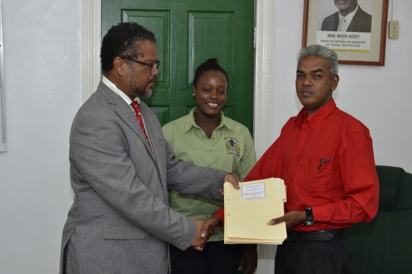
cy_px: 136
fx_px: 784
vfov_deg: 19.9
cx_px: 204
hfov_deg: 29.5
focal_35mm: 69
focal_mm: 45
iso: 800
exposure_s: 1/160
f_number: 5
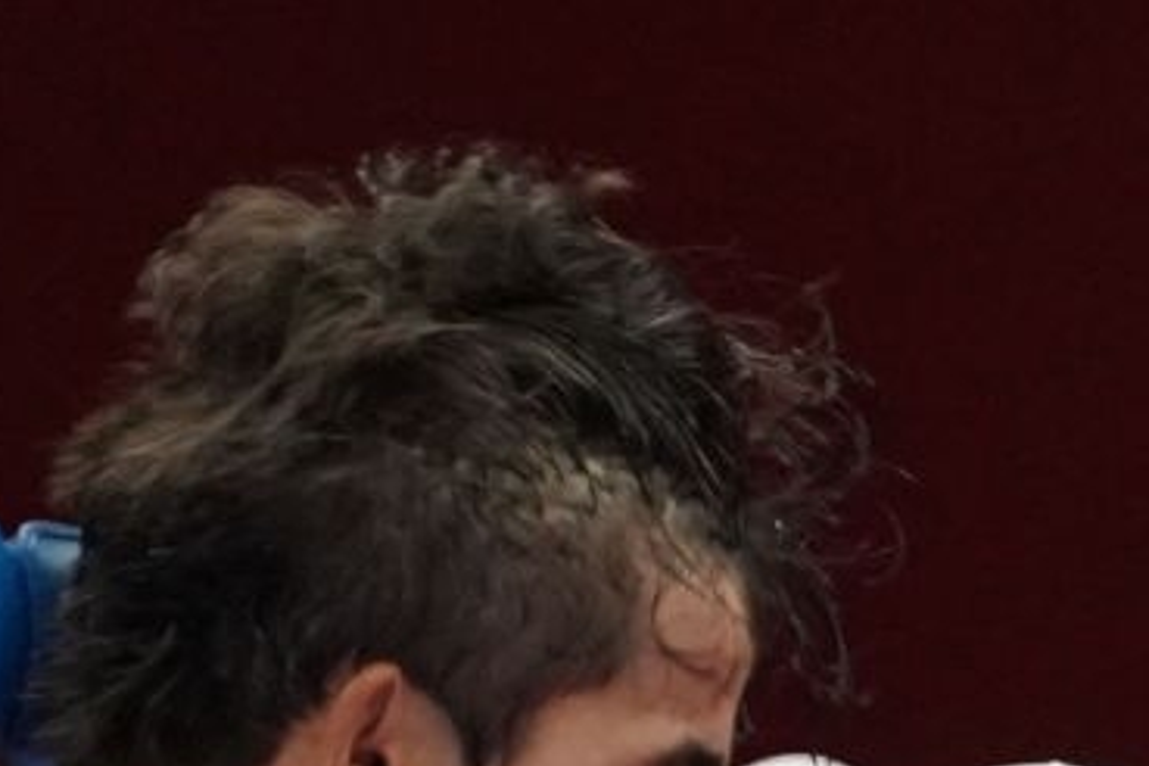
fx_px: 65456
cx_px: 1784
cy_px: 1118
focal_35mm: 2051
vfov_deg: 0.7
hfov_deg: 1.0
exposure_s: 1/1000
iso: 3200
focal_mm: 280
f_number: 4
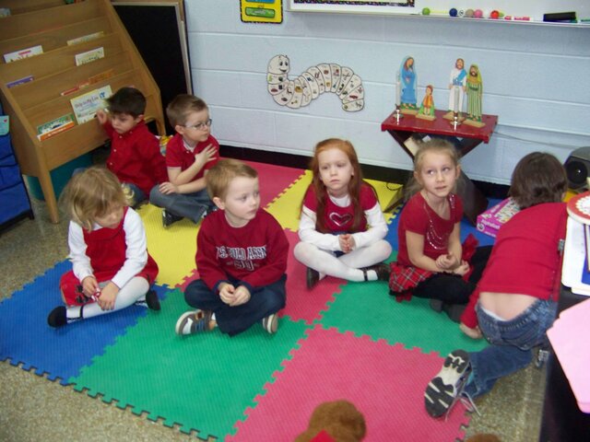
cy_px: 221
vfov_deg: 39.7
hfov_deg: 51.4
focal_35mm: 36
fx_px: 614
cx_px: 295
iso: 200
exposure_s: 1/30
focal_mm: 5.85
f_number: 2.8
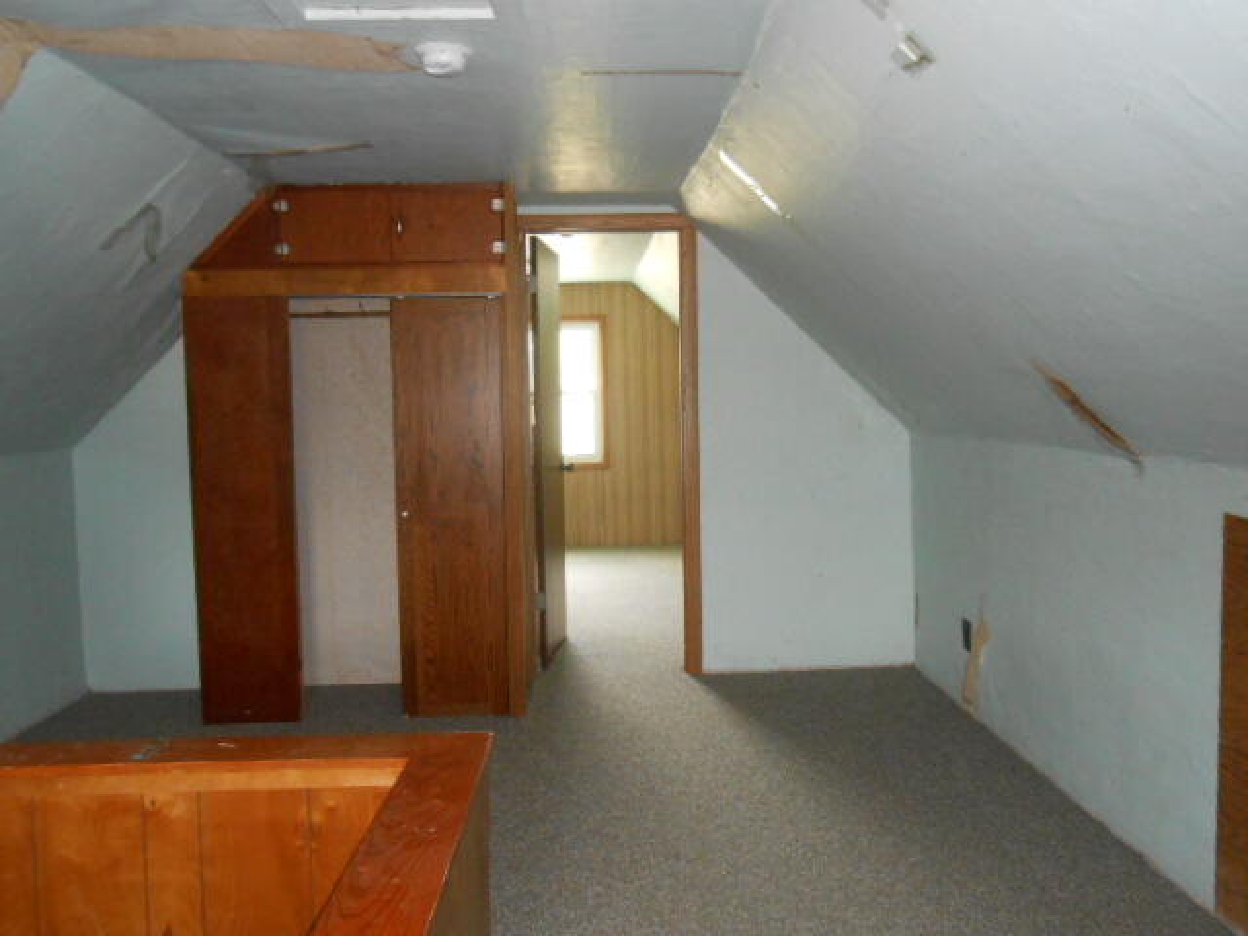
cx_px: 624
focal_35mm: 30
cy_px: 468
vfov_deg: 46.8
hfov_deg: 60.0
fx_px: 1082
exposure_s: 1/25
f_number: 3.8
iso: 500
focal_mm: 5.3
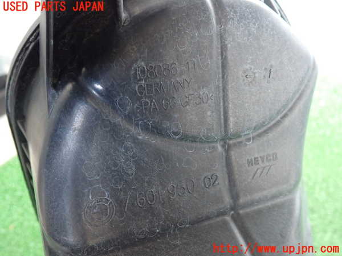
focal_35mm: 30
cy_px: 128
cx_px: 171
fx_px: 296
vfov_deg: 46.8
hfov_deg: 60.0
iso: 400
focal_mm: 5.4
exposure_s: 1/30
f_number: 2.3
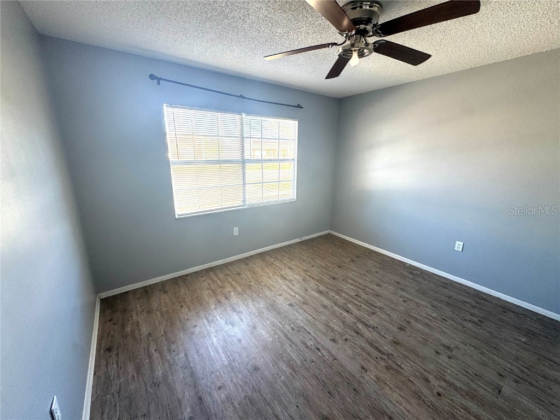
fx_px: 226
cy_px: 210
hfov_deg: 102.1
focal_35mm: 14
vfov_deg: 85.7
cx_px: 280
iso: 40
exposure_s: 1/112
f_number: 2.2
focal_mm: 2.22
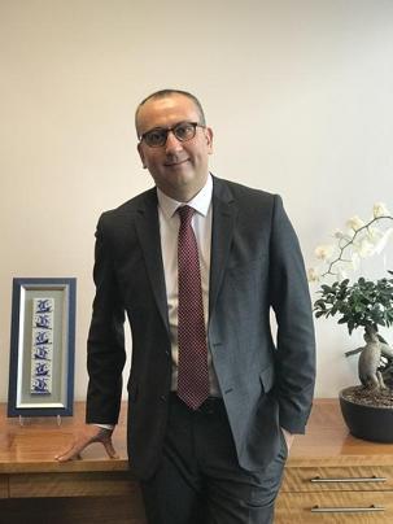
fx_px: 863
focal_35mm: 57
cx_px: 196
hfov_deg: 25.7
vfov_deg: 33.8
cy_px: 262
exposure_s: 1/50
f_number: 2.8
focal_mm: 6.6
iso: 100
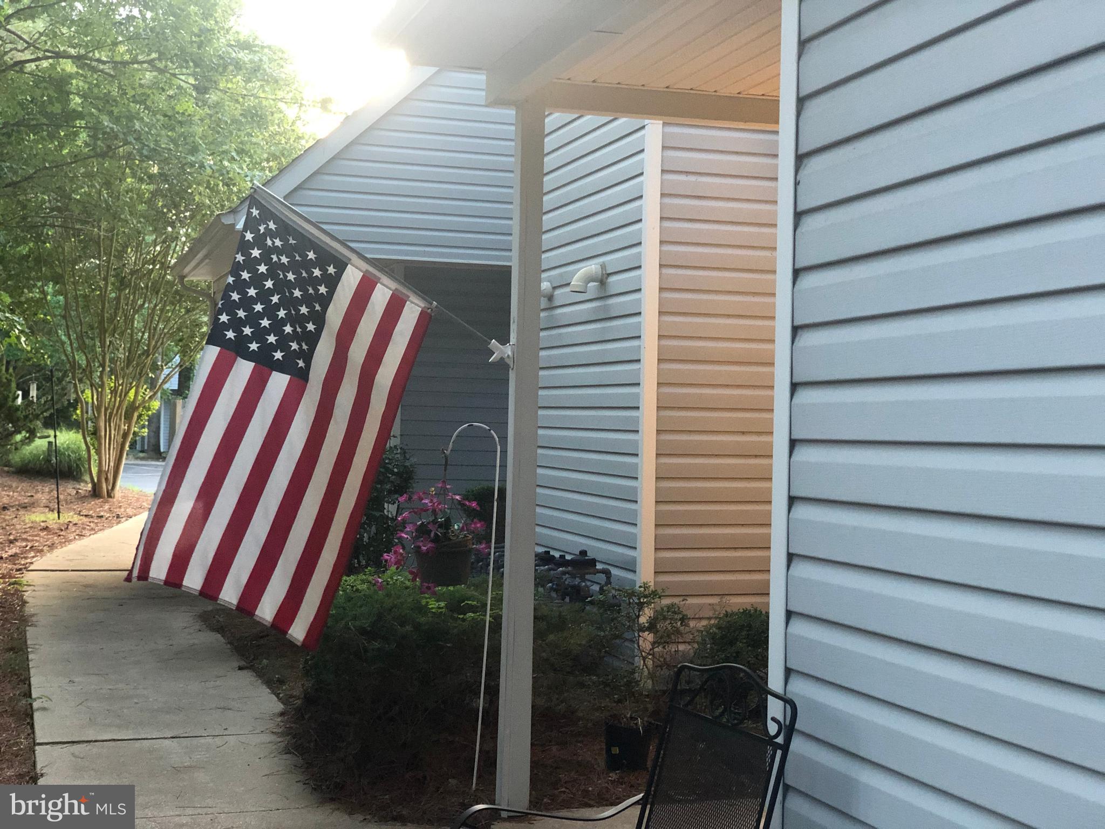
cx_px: 552
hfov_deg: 36.8
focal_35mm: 52
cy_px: 414
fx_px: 1660
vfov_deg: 28.0
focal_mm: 6
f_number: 2.4
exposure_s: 1/20
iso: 160
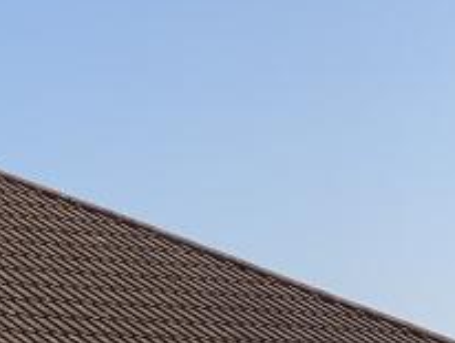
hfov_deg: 13.7
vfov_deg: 11.2
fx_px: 1698
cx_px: -364
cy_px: 471
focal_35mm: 129
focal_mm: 4.25
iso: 25
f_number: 1.8
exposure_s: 1/1992
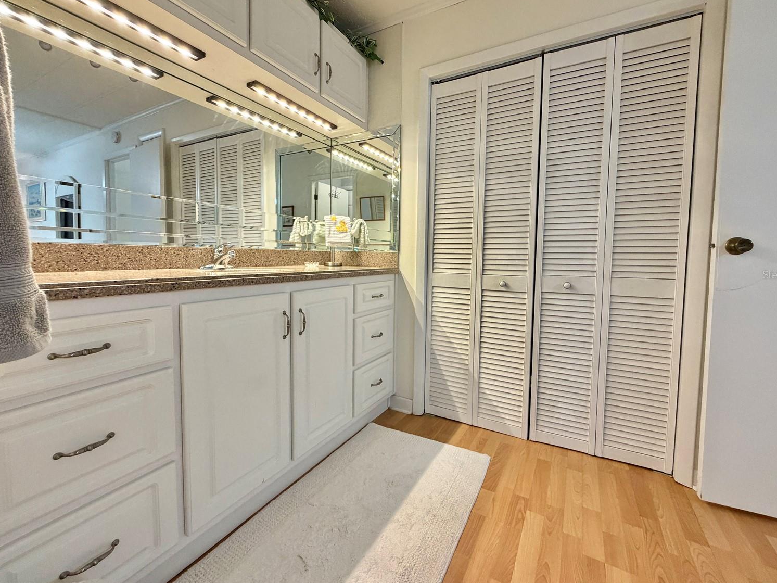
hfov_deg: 98.2
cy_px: 274
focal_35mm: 15
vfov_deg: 81.7
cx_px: 396
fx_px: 337
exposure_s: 1/60
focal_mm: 2.22
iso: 250
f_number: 2.2
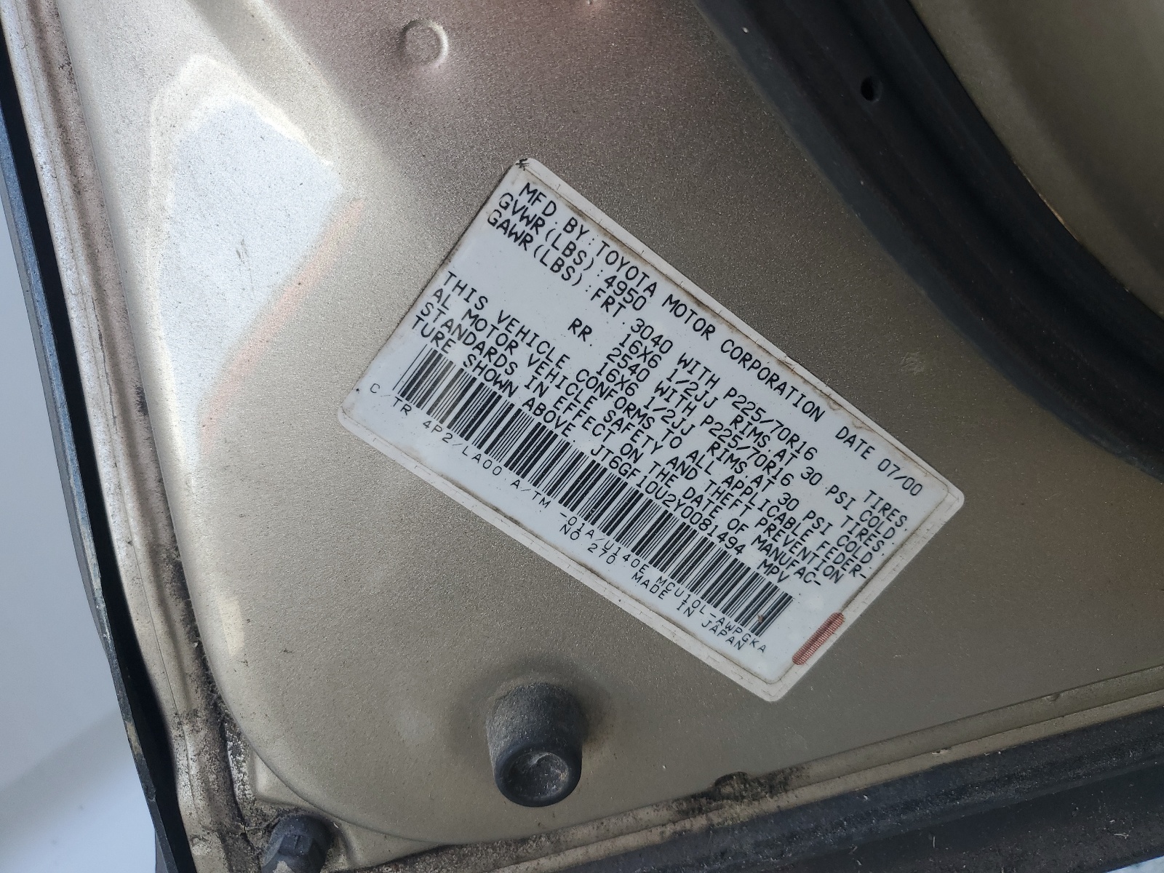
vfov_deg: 53.1
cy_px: 436
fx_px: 874
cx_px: 582
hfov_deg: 67.3
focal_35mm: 26
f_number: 1.5
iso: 50
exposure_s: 1/286
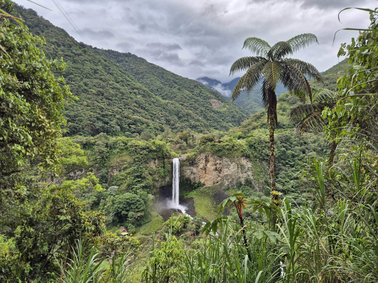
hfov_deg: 73.9
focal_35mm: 23
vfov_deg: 58.9
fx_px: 251
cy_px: 142
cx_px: 189
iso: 25
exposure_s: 1/1368
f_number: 1.8
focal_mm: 5.4
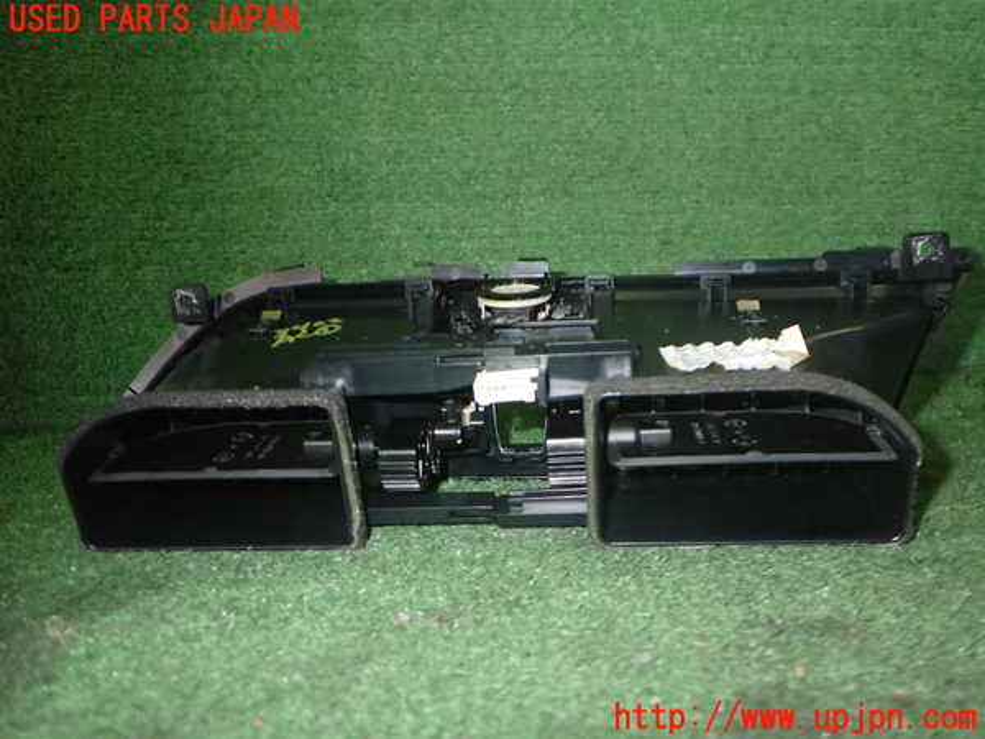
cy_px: 370
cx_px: 492
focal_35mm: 30
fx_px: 854
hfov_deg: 60.0
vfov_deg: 46.8
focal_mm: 5.4
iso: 800
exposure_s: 1/30
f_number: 6.3
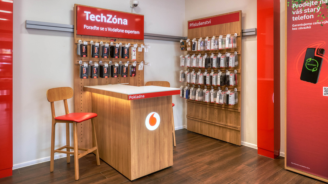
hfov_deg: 71.9
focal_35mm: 26
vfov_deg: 44.2
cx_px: 166
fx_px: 226
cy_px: 75
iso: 640
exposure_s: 1/30
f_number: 8
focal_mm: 24
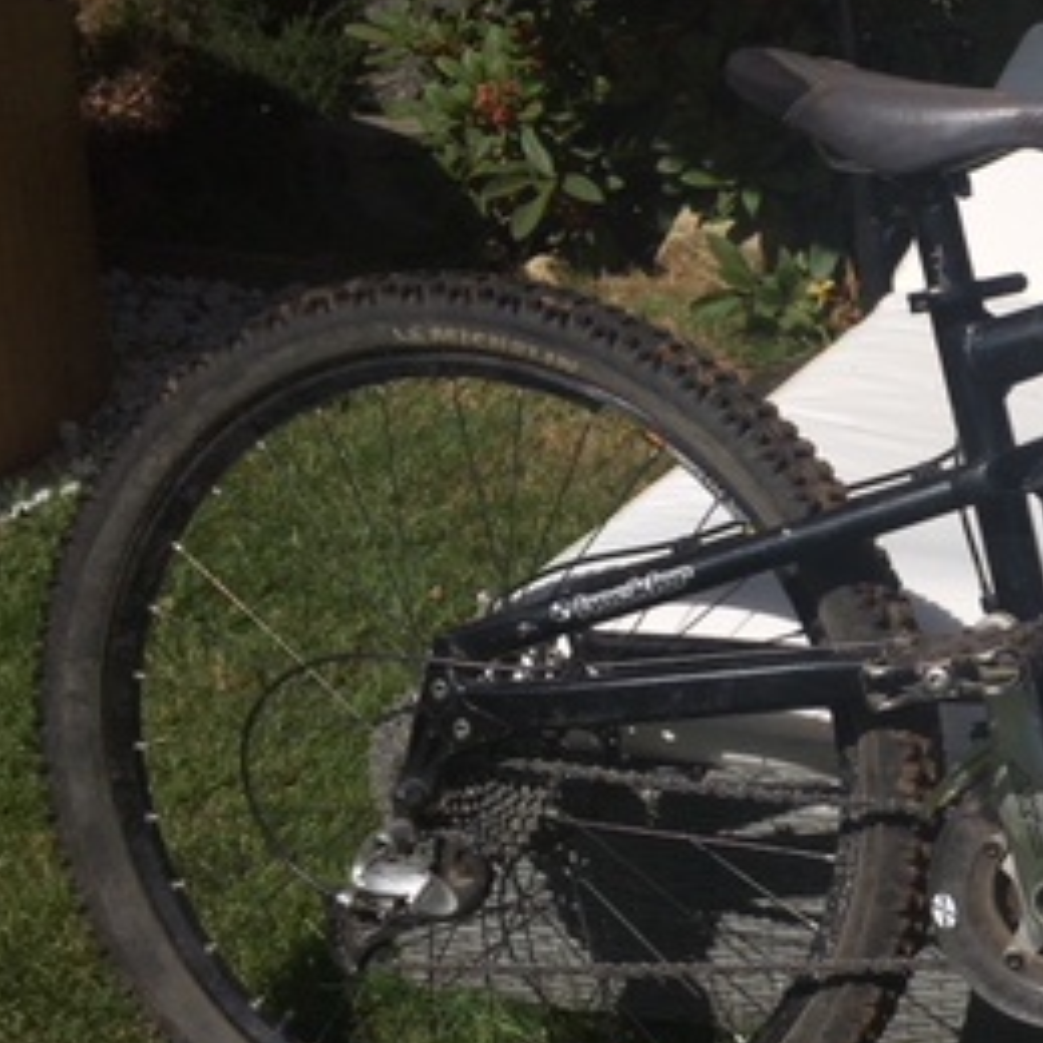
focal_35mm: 63
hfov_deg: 25.1
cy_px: 578
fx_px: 2148
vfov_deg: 27.3
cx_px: 1187
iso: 25
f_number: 2.2
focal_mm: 4.15
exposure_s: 1/6993
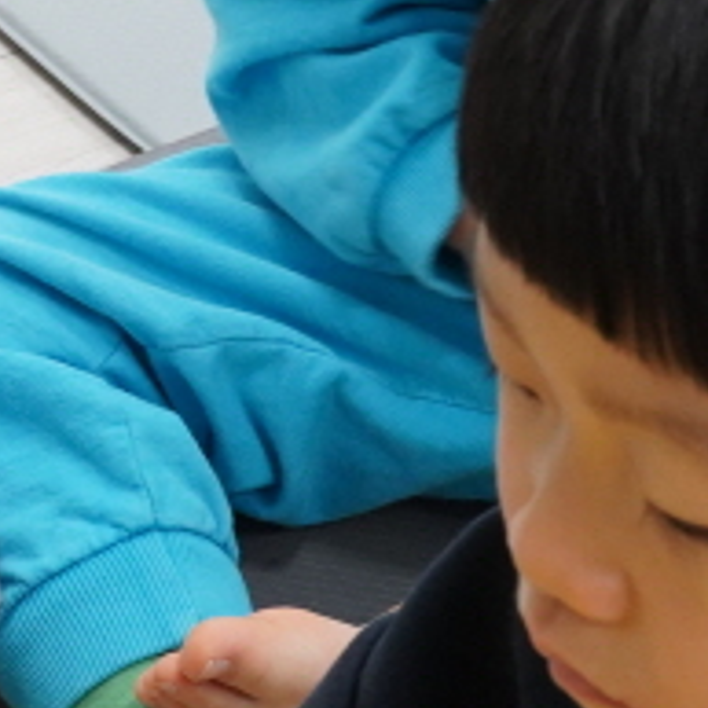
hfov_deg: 7.1
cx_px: -484
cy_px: -200
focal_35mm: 241
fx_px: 5577
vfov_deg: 7.2
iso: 2500
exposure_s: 1/25
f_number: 10
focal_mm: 42
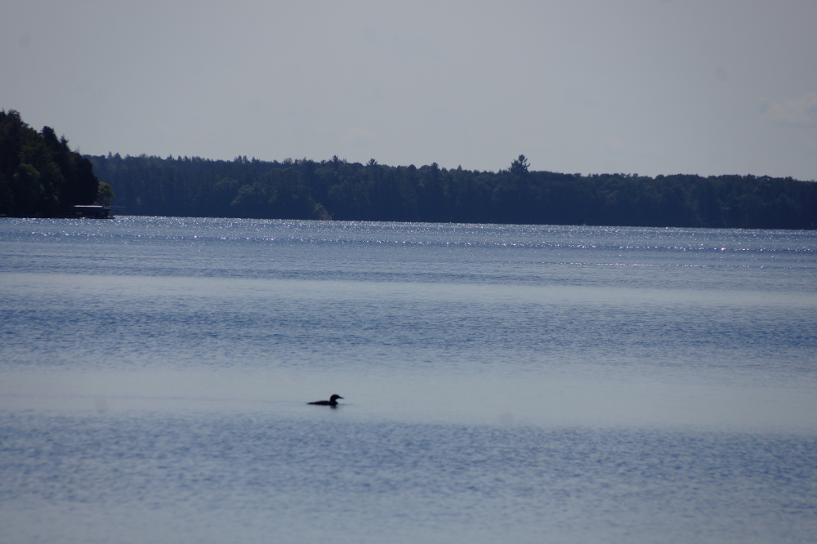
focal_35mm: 375
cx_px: 408
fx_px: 8507
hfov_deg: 5.5
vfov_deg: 3.7
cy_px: 272
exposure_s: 1/400
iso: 100
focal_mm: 250
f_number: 8
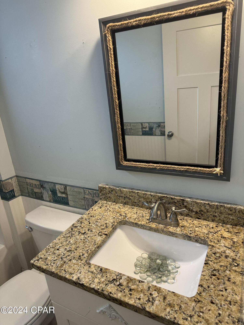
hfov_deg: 56.8
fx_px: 226
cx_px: 122
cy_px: 162
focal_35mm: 24
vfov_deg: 71.6
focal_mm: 6.86
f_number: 1.78
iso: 200
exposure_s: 1/120
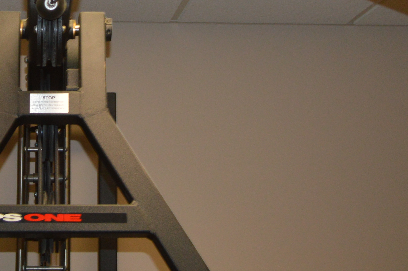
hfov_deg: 27.6
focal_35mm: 71
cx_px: 58
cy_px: 5
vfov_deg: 18.7
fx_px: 804
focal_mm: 18
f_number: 3.5
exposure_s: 1/60
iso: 450
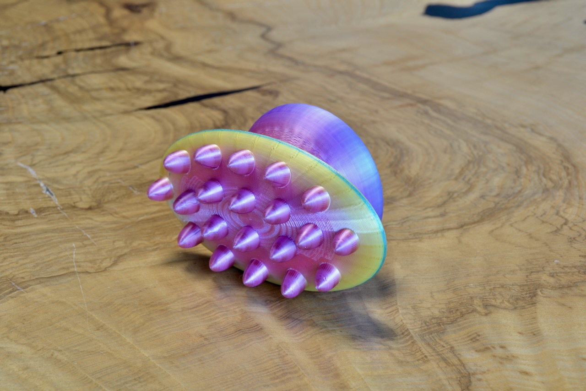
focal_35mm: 112
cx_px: 293
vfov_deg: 12.2
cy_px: 196
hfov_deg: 18.2
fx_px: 1832
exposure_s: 1
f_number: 16
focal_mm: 75
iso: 100
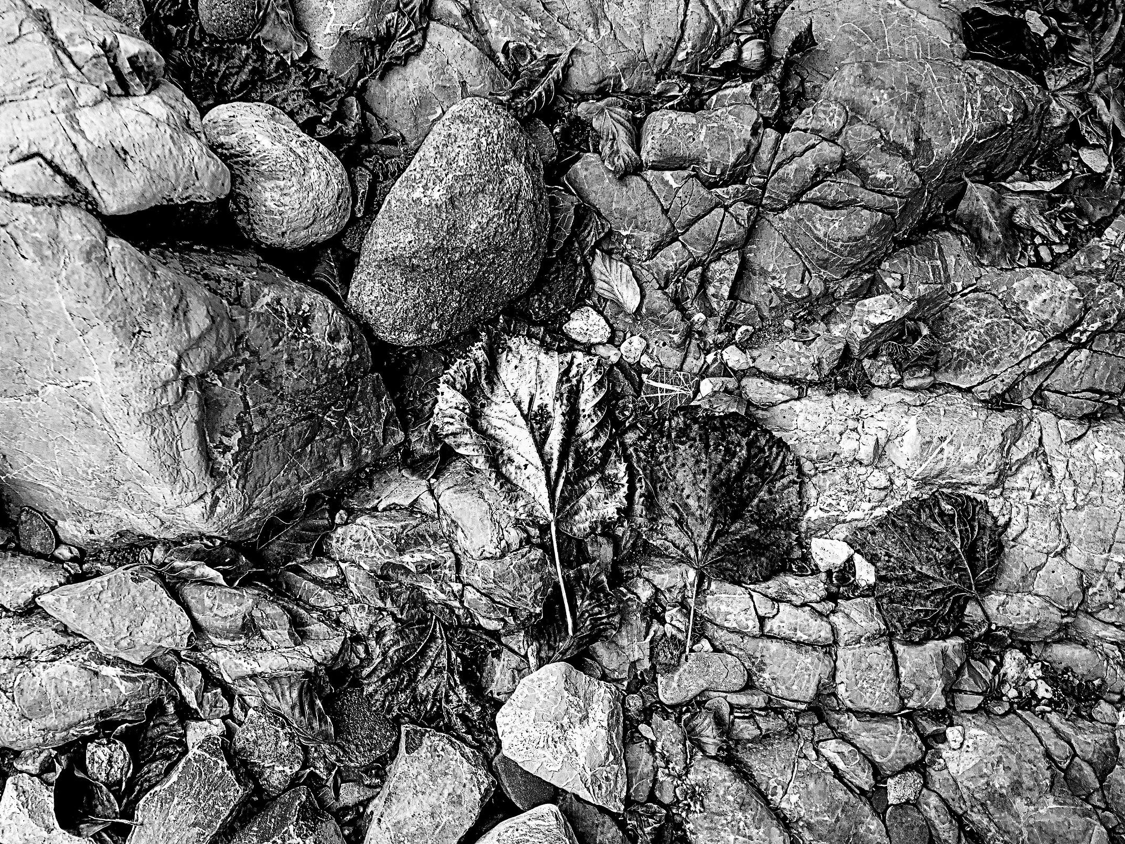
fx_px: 1268
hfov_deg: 47.9
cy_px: 422
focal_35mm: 39
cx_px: 582
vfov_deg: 36.8
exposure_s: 1/100
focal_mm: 24
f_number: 5.6
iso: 250
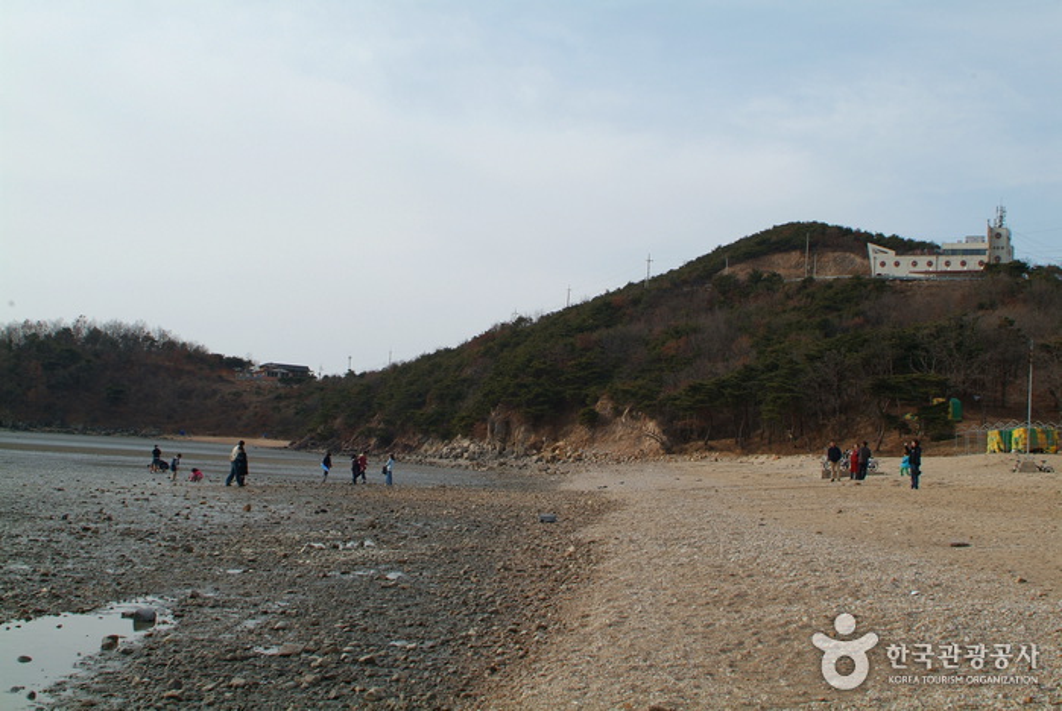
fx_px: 1241
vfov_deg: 32.0
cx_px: 531
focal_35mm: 42
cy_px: 356
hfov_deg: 46.3
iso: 200
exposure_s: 1/250
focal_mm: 28
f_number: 8
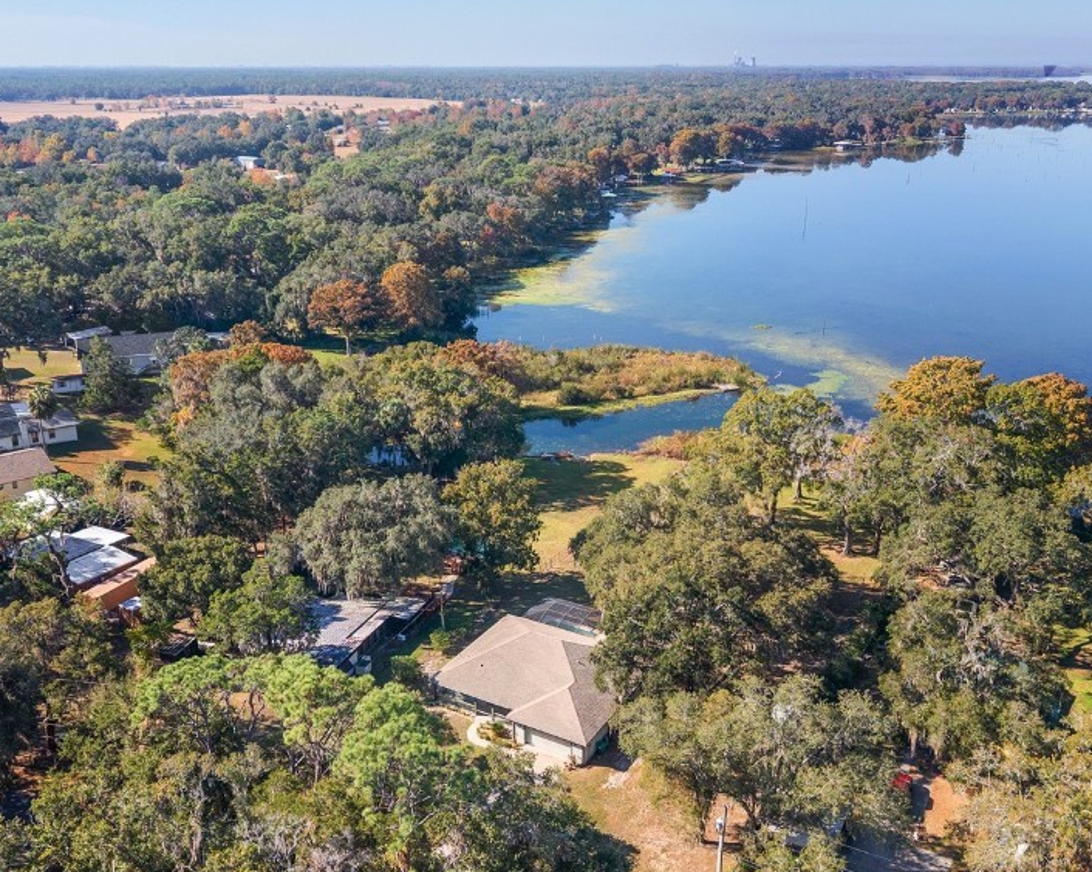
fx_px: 1098
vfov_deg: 43.3
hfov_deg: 52.9
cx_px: 551
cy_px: 413
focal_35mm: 34
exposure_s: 1/3000
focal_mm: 8.67
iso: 260
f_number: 1.8
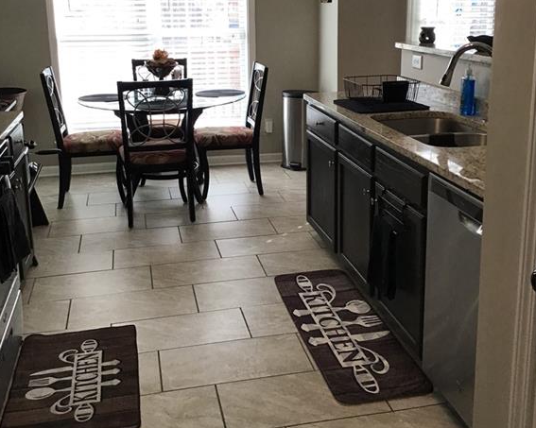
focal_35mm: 41
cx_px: 268
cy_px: 149
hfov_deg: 44.8
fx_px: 650
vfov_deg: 36.2
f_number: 2.4
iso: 25
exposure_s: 1/40
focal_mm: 3.3
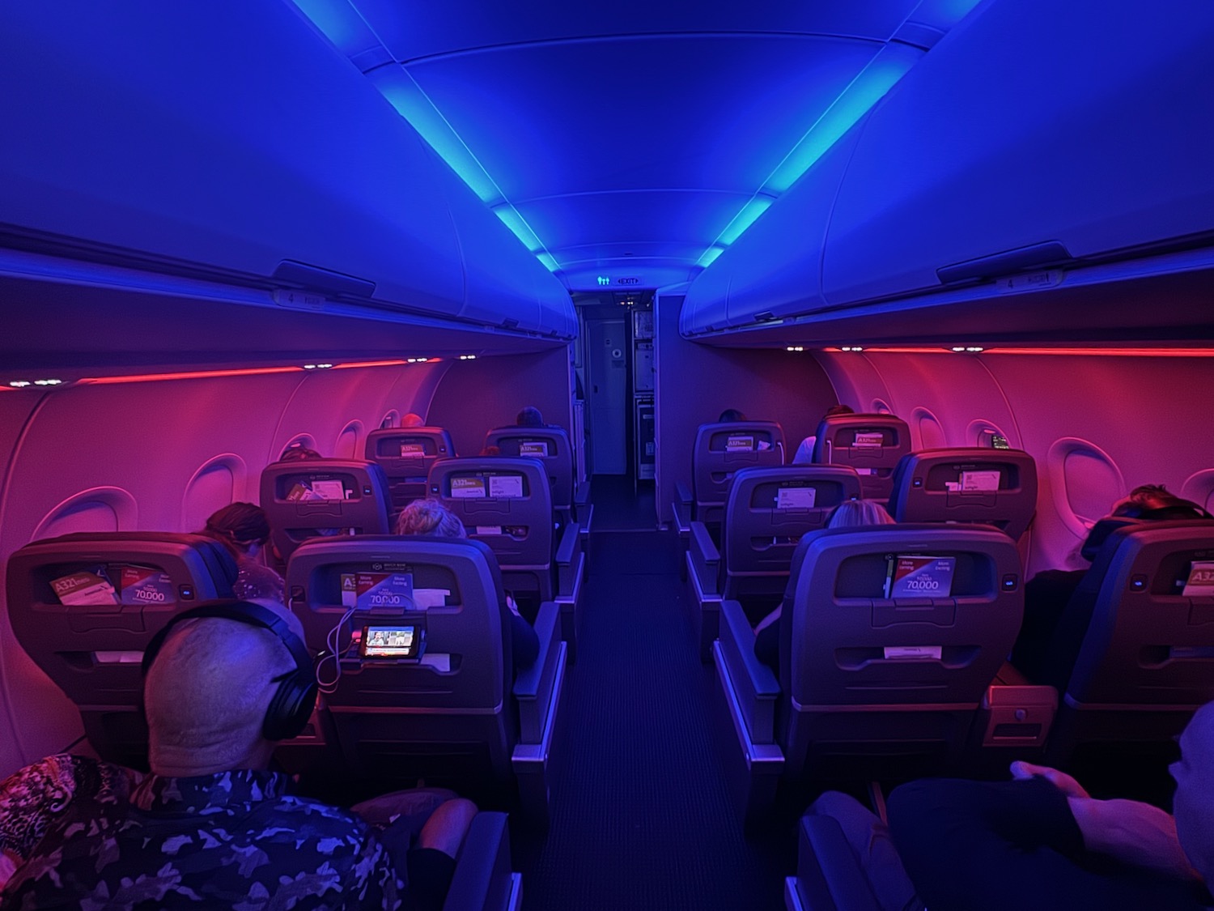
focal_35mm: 14
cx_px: 607
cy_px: 456
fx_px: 491
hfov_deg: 102.1
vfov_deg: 85.7
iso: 500
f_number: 2.2
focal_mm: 2.22
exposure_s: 1/8
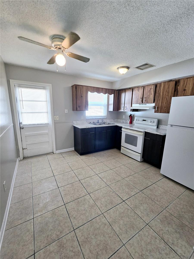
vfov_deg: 106.2
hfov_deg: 89.9
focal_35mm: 13
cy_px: 130
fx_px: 97
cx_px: 97
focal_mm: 2.2
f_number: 2.2
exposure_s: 1/60.2
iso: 125
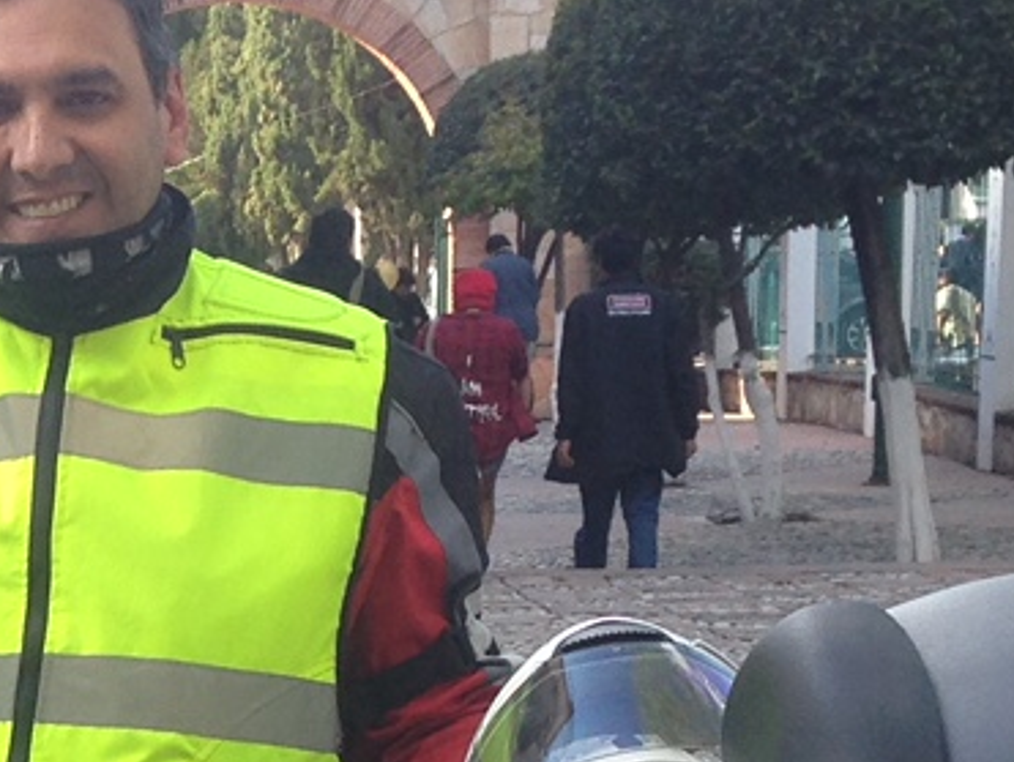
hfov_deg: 13.1
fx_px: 4252
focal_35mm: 145
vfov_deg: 10.1
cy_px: 970
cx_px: -303
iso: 50
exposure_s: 1/163
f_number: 2.4
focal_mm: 4.12
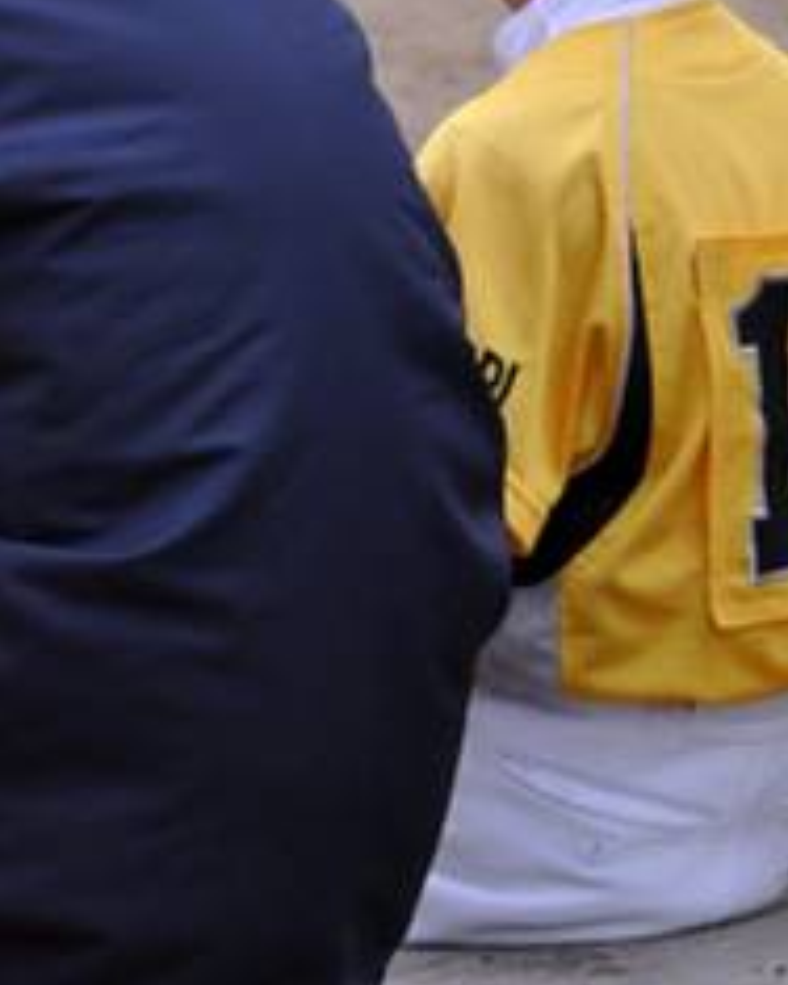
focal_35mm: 335
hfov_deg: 4.6
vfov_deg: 5.8
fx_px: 9766
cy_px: -111
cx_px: 126
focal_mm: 70
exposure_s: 1/2000
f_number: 7.1
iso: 800
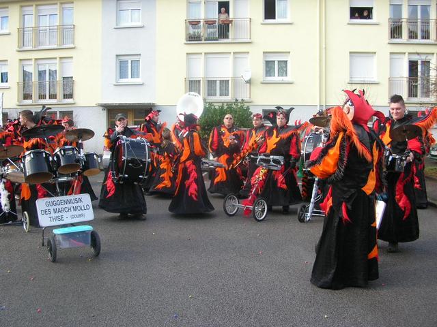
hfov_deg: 52.6
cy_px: 164
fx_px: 442
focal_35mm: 35
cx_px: 218
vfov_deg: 40.7
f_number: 2.8
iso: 50
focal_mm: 5.8
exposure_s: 1/256
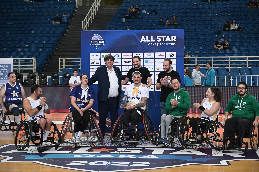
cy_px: 86
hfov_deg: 28.9
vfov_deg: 19.4
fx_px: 503
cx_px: 130
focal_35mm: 70
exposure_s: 1/500
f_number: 4.5
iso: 2000
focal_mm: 70
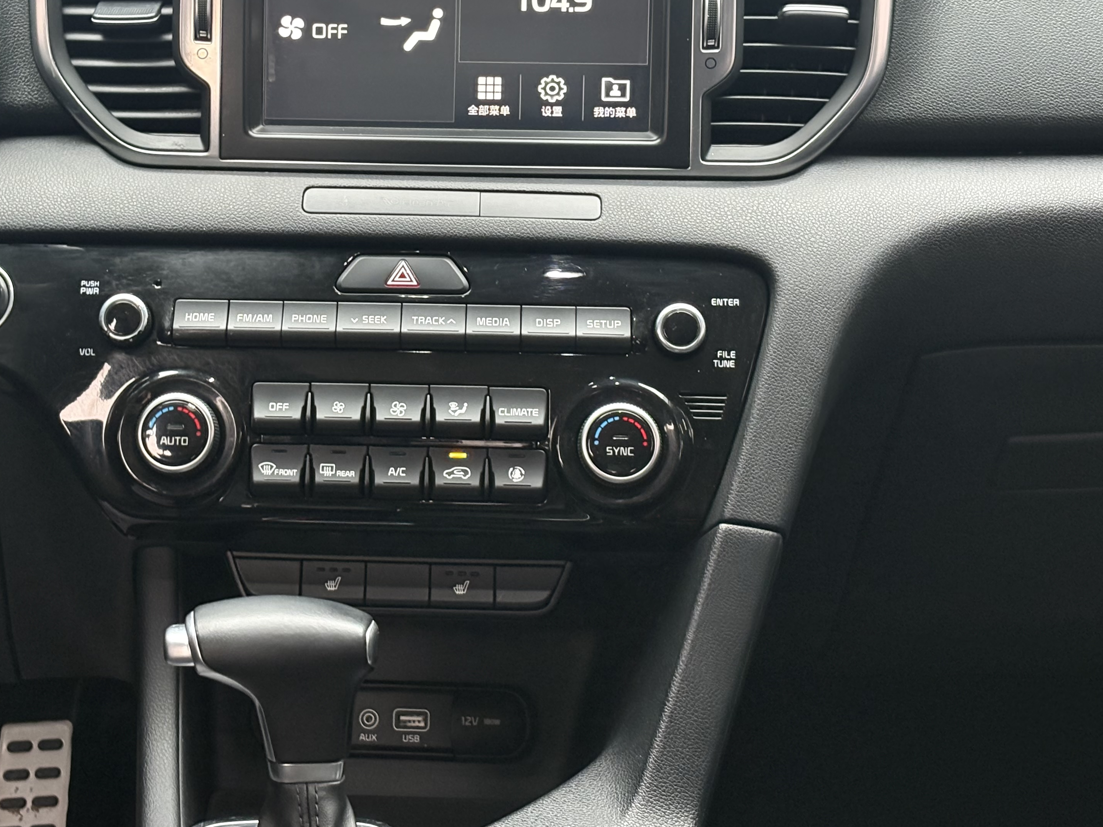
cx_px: 407
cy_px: 264
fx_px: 2326
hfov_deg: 26.6
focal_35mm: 73
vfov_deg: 20.1
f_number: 1.6
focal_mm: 5.96
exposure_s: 1/40
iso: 320
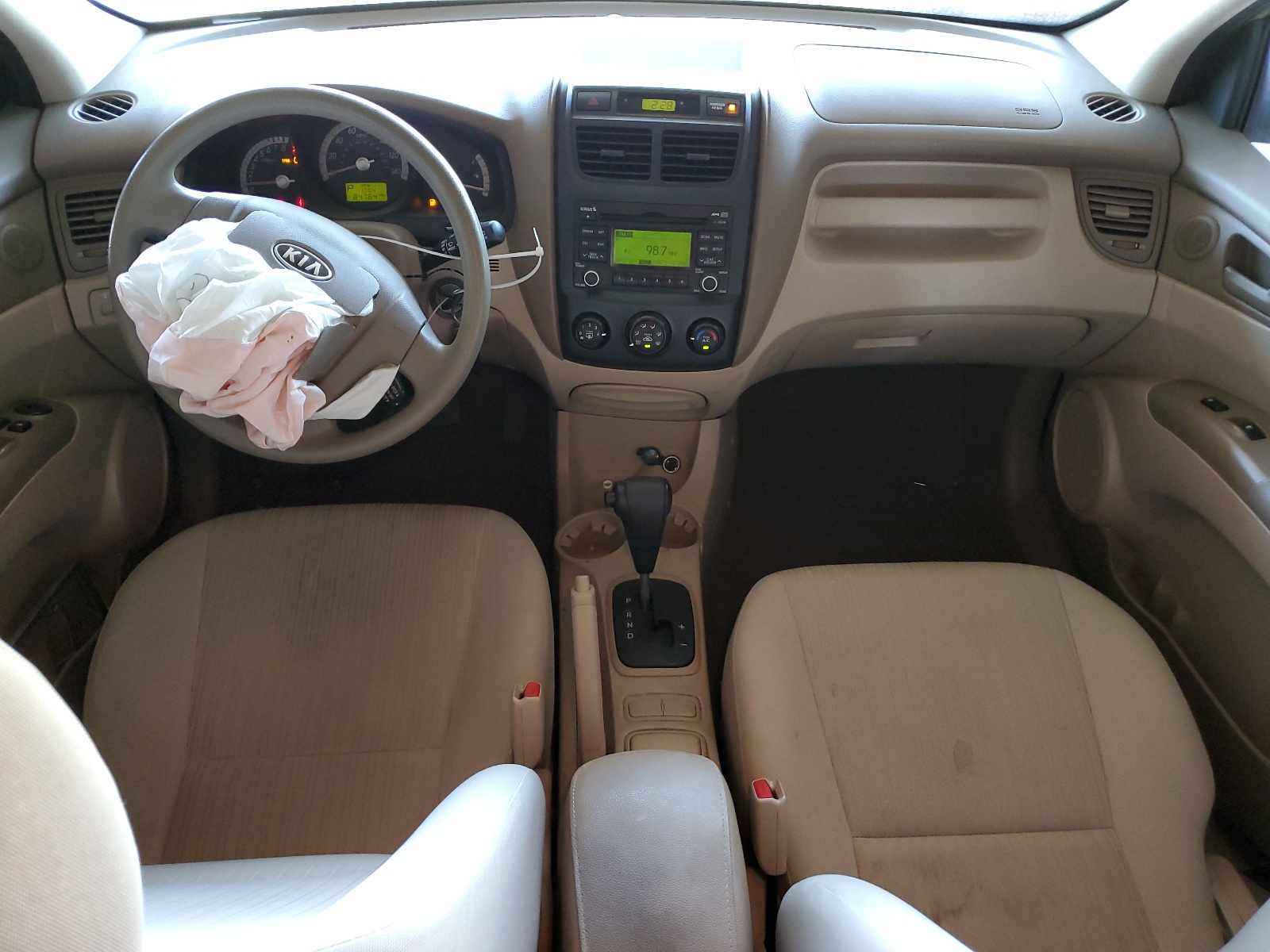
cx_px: 635
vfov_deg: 53.1
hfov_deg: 67.3
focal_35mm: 26
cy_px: 476
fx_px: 954
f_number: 1.5
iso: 224
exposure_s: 1/50
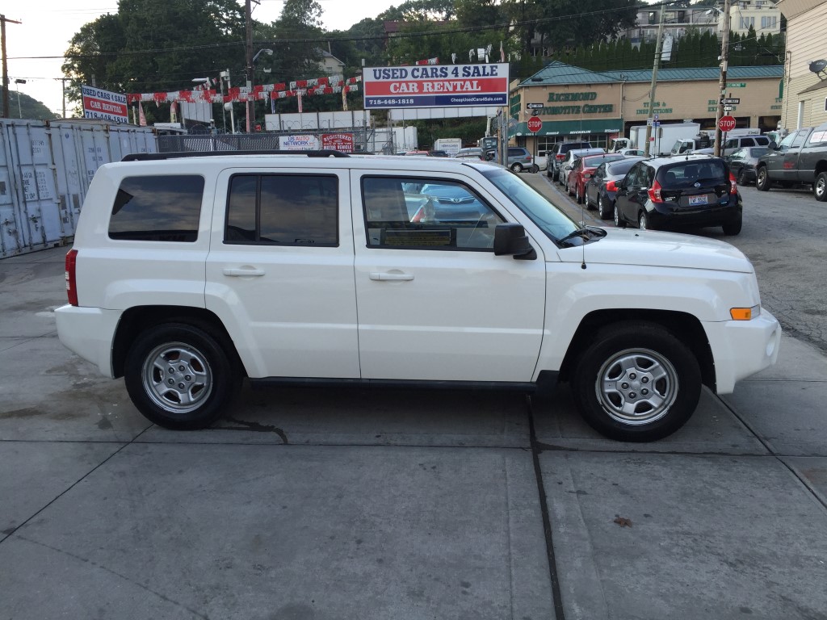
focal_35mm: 29
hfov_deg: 61.7
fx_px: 693
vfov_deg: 48.2
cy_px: 310
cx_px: 414
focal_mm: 4.15
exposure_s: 1/289
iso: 32
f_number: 2.2
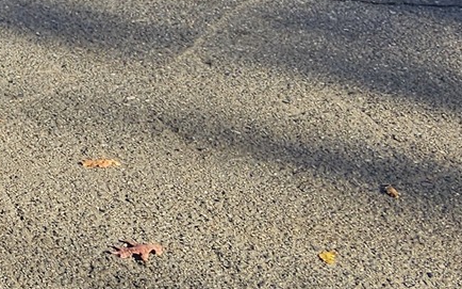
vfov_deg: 10.4
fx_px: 1448
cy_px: -307
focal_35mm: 115
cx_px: -607
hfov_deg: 13.7
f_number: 1.7
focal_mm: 6.3
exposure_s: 1/285
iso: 10
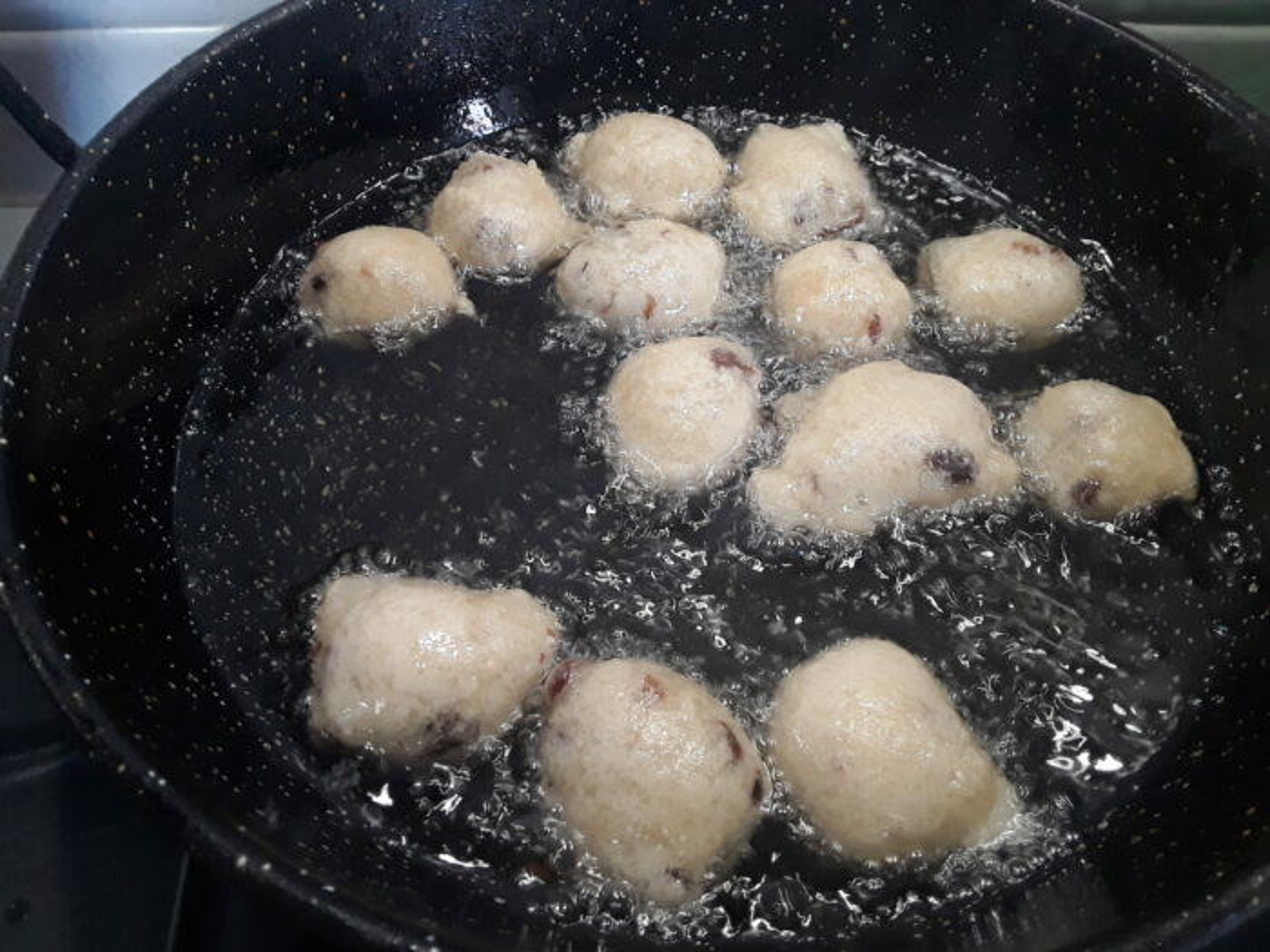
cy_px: 476
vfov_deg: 51.4
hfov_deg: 65.3
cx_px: 635
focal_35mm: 27
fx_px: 991
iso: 100
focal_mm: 2.91
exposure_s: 1/33
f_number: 1.9
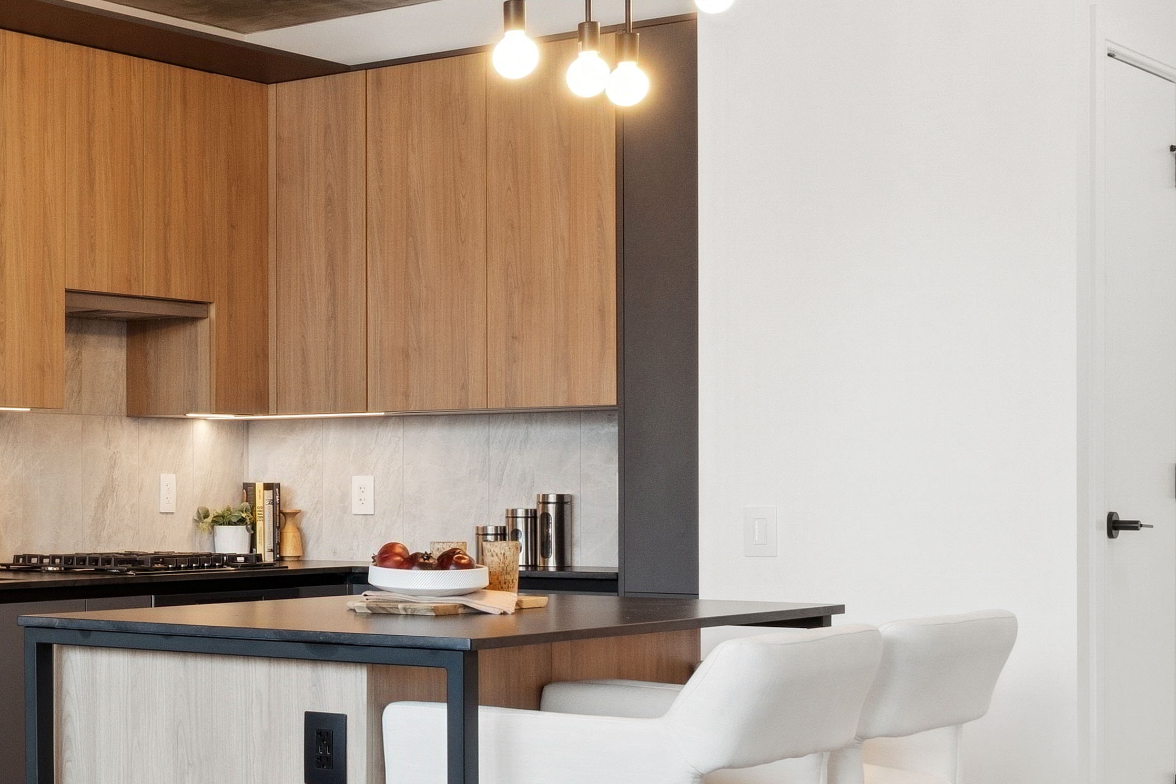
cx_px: -311
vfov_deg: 20.0
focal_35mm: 68
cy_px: 518
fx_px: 2221
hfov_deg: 25.8
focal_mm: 16
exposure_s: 1/15
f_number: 8
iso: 320
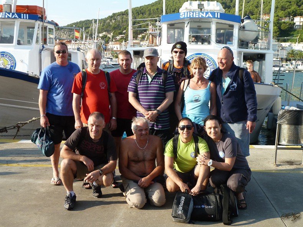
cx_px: 152
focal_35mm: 44
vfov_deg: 32.9
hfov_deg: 43.0
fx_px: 385
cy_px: 114
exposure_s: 1/250
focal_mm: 7.3
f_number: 4
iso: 80
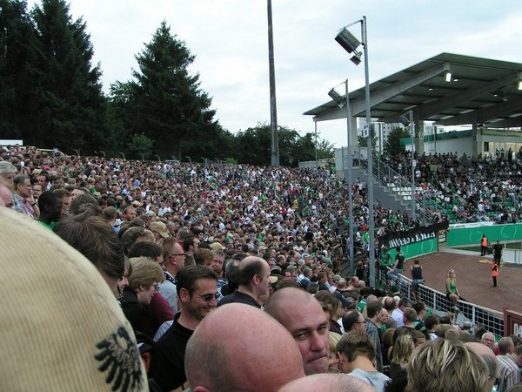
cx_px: 261
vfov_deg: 37.7
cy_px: 196
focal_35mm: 38
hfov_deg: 49.0
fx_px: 573
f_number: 5
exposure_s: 1/125
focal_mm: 5.8
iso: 50
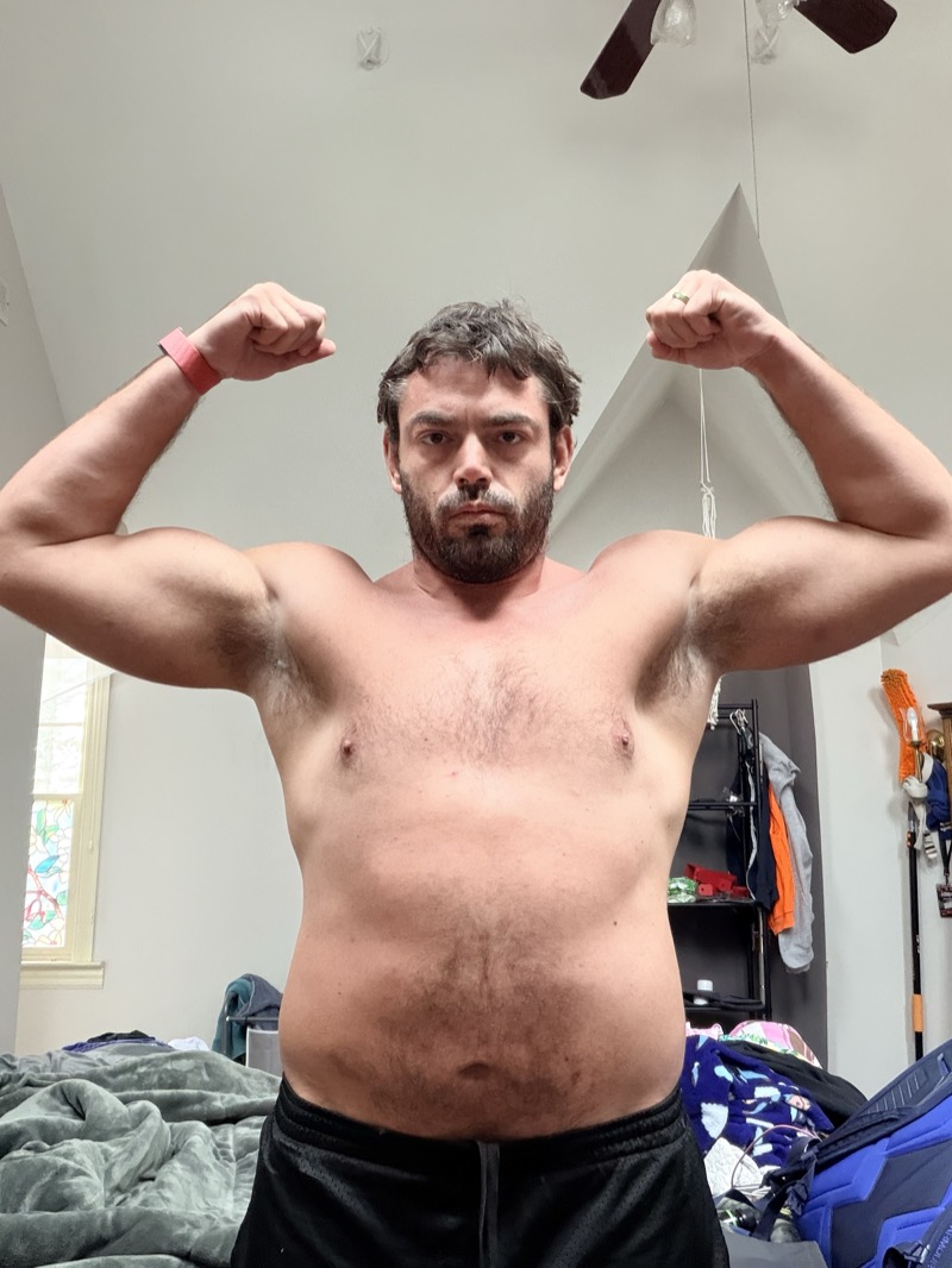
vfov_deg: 60.0
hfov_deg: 46.8
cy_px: 634
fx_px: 1100
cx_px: 476
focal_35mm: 30
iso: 400
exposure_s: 1/31
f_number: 1.9
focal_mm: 2.71
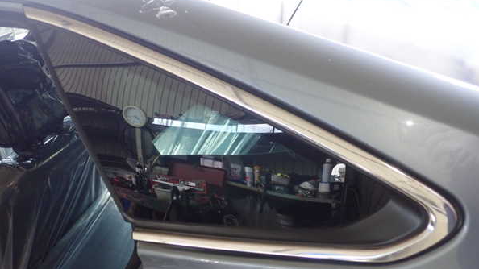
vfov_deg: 35.6
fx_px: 419
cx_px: 240
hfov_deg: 59.5
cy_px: 143
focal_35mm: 33
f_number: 2.3
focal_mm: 5.5
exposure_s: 1/125
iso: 640
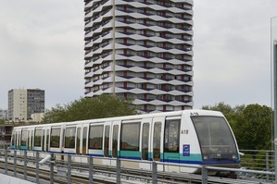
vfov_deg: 22.9
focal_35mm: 59
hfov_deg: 33.8
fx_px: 454
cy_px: 125
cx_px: 108
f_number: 5.6
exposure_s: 1/3200
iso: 400
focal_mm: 42
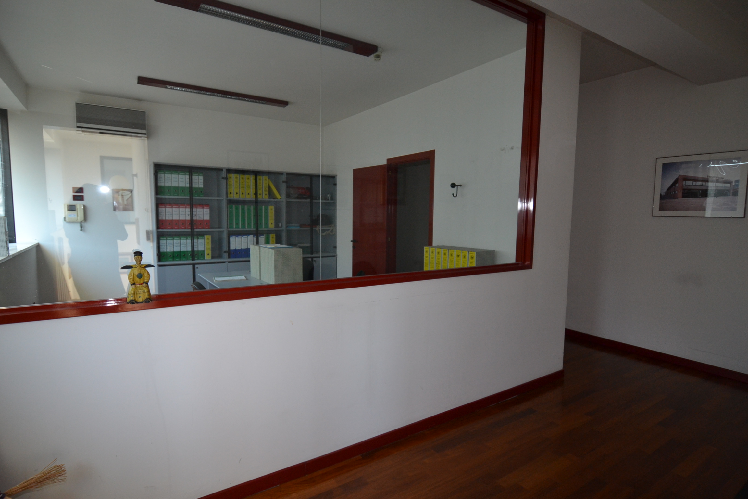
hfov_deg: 90.0
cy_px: 250
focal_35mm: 18
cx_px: 374
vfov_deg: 67.4
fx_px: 374
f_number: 4
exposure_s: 1/60
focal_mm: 12
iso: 720
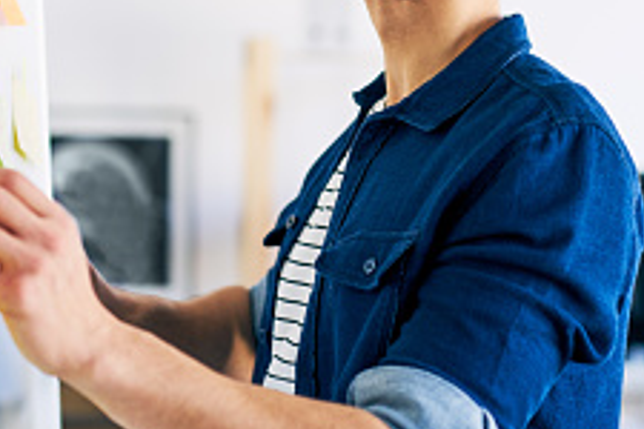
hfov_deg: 18.1
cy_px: 107
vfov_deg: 12.1
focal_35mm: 113
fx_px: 2021
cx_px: 382
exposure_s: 1/200
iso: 250
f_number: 1.7
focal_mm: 50
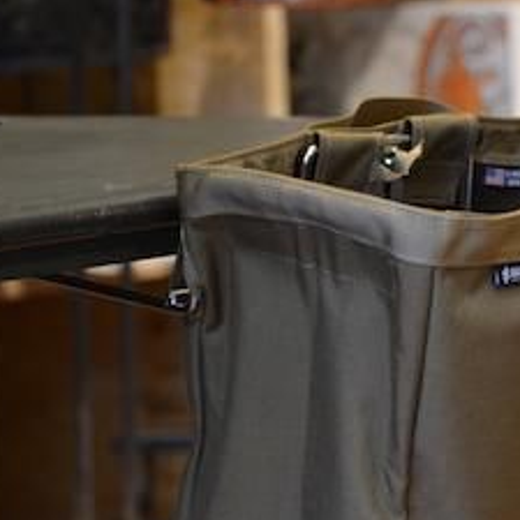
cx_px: 529
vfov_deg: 7.1
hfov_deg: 7.1
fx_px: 4164
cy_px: 455
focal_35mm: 245
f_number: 4.8
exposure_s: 1/13
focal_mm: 72
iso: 500
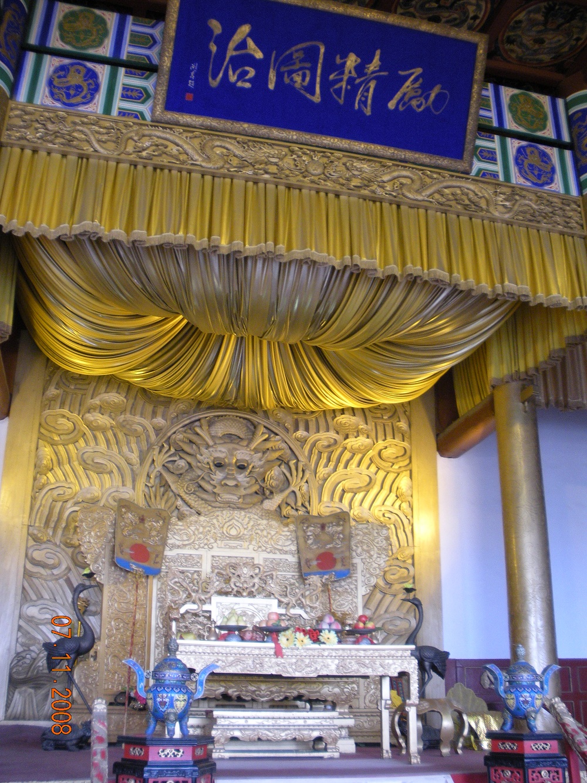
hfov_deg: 39.7
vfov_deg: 51.4
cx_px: 294
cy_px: 392
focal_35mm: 36
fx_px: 814
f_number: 3.5
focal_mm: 6.3
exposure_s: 1/49.4
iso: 197
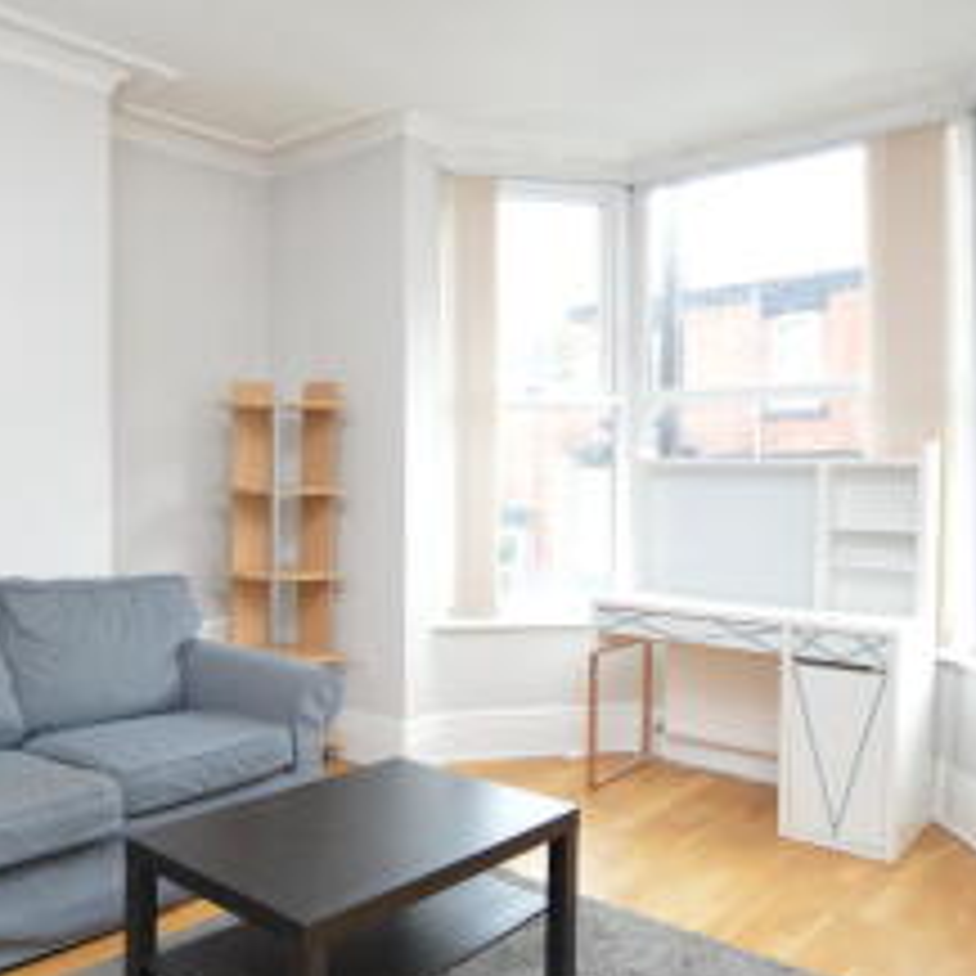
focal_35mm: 28
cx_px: 265
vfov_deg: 57.3
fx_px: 893
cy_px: 492
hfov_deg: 55.1
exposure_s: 1/60
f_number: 3.5
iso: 500
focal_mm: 10
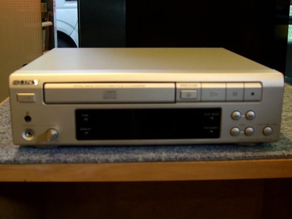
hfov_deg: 40.4
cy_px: 109
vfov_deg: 30.9
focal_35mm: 47
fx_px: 397
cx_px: 146
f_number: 3.1
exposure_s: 1/25
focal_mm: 9.6
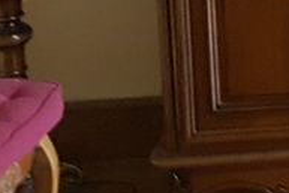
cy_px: -266
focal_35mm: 140
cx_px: 663
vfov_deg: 8.9
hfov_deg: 12.1
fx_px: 1125
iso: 320
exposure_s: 1/10
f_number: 1.7
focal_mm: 4.2
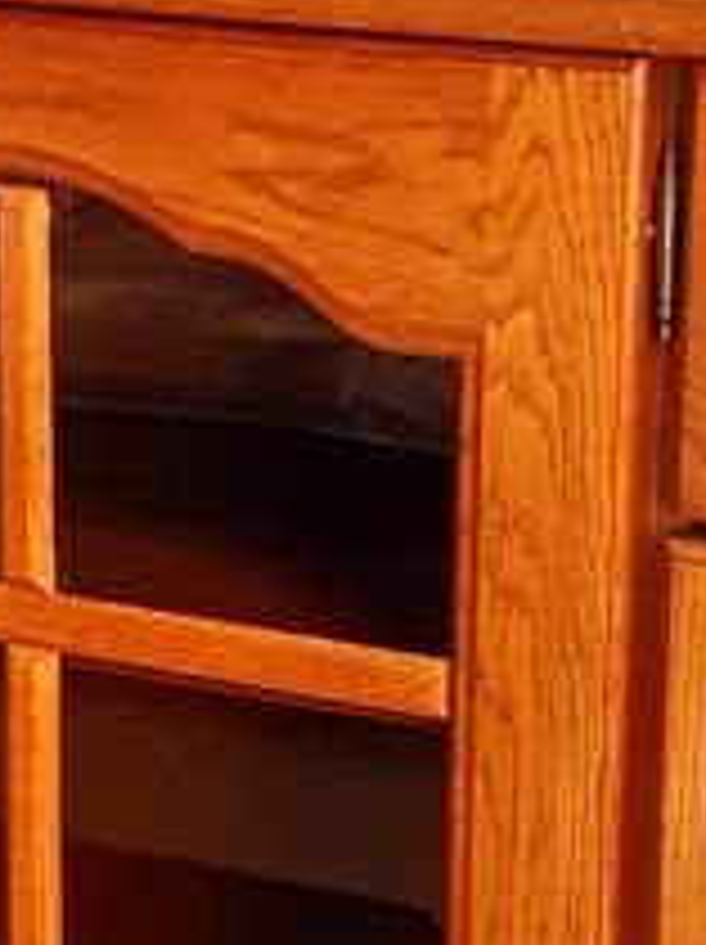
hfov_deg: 11.9
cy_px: 590
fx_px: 3379
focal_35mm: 124
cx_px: 256
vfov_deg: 15.9
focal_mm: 3.92
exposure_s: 1/50
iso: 100
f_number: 1.7
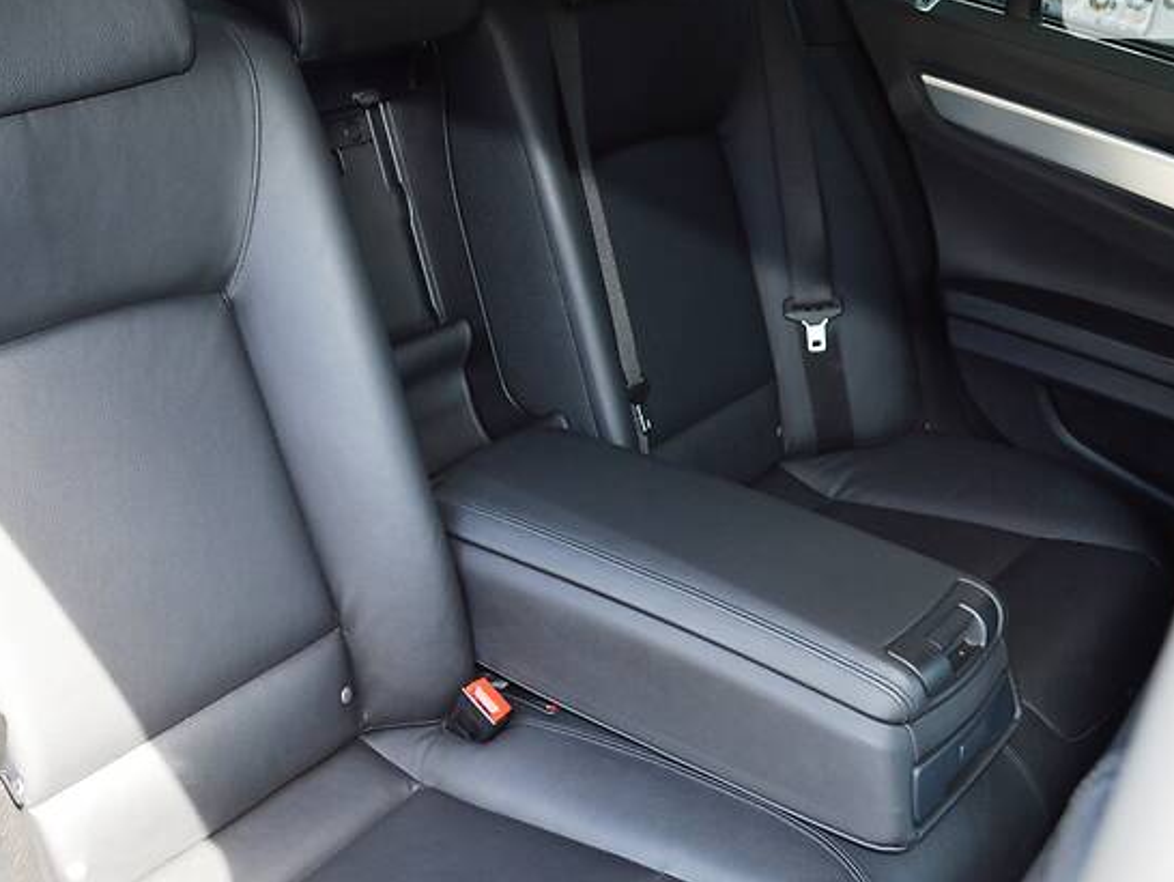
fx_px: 1289
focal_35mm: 38
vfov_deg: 37.7
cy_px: 493
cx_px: 544
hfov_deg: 48.9
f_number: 4
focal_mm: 18
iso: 400
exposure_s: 1/125
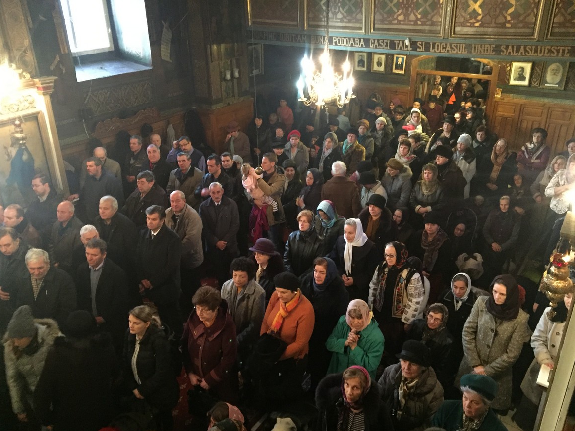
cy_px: 215
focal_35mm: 30
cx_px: 278
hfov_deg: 60.0
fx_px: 498
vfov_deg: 46.8
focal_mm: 4.15
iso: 400
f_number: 2.2
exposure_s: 1/17
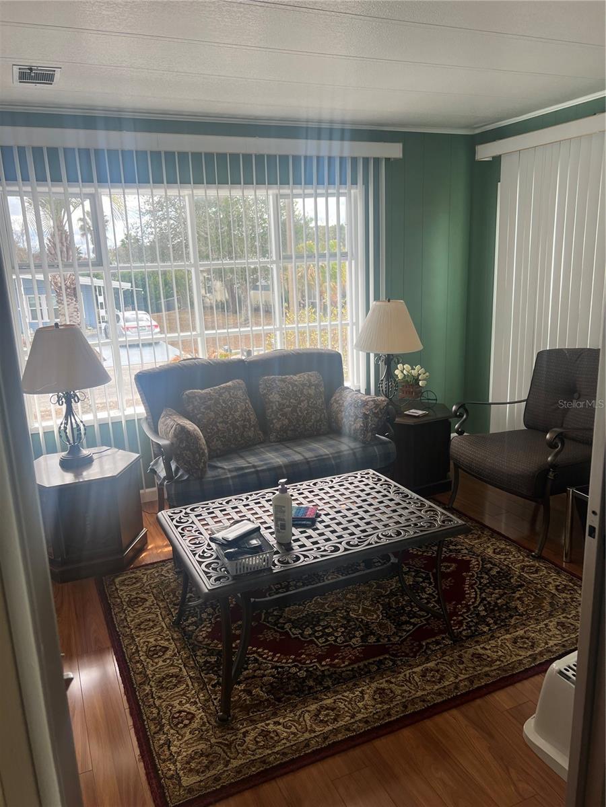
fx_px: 607
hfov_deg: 53.1
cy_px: 404
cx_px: 303
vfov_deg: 67.3
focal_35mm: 26
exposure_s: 1/297
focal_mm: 5.7
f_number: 1.5
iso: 50
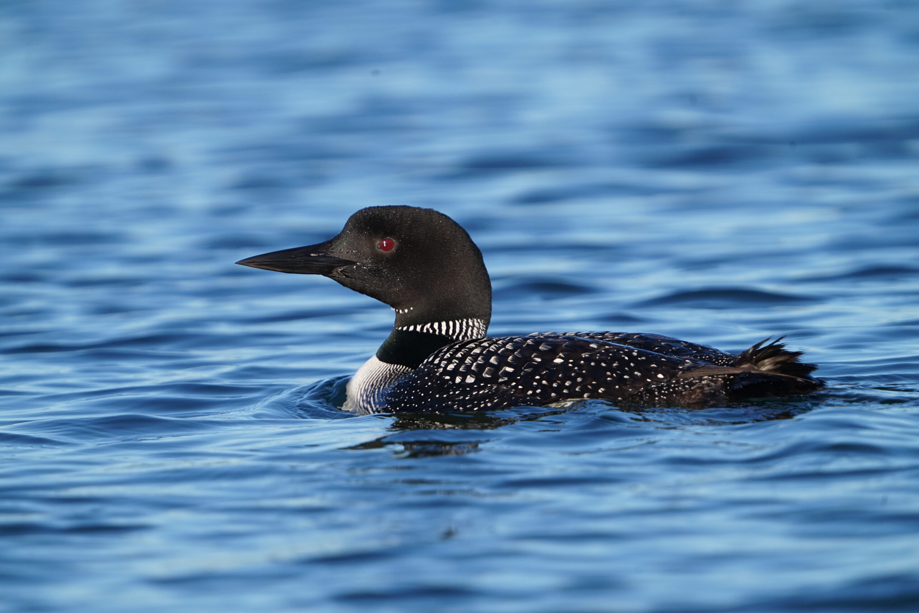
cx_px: 460
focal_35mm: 791
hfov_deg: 2.6
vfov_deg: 1.7
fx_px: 20192
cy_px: 306
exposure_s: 1/500
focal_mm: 791
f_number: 9
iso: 320
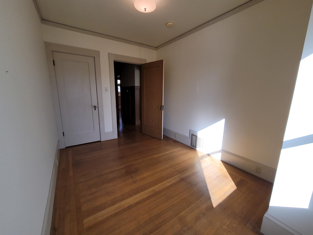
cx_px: 156
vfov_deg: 89.9
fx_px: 118
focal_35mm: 13
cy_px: 118
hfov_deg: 106.2
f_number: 2.2
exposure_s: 1/229
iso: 64
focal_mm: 2.2
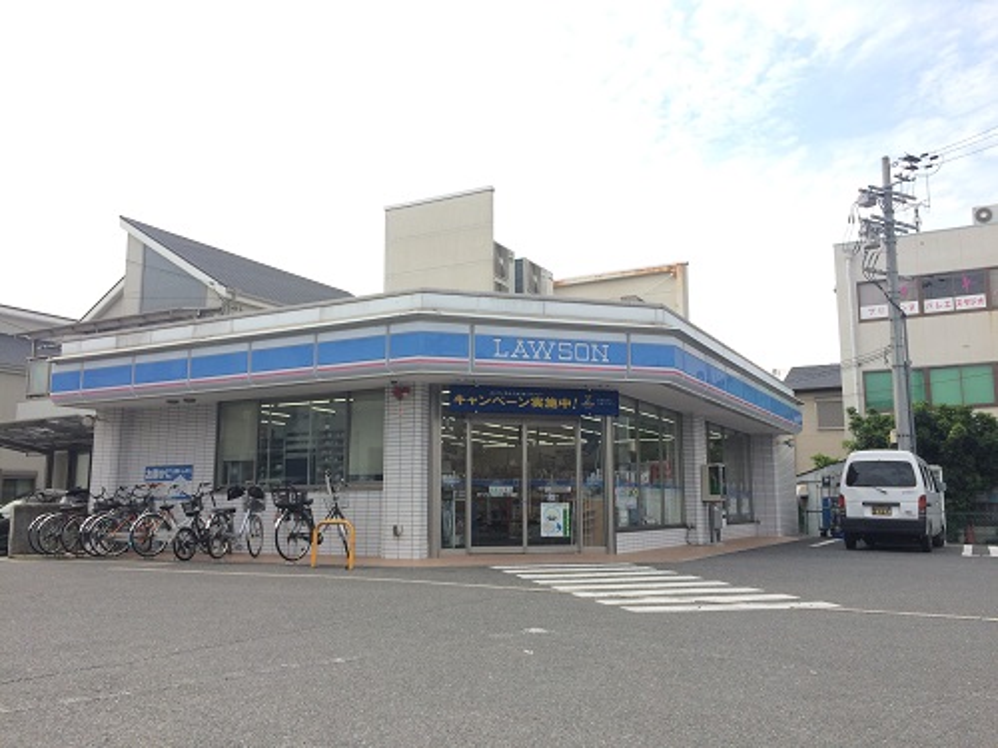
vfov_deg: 48.2
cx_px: 499
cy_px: 374
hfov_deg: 61.7
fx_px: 836
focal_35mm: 29
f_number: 2.2
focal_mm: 4.15
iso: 32
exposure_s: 1/1140
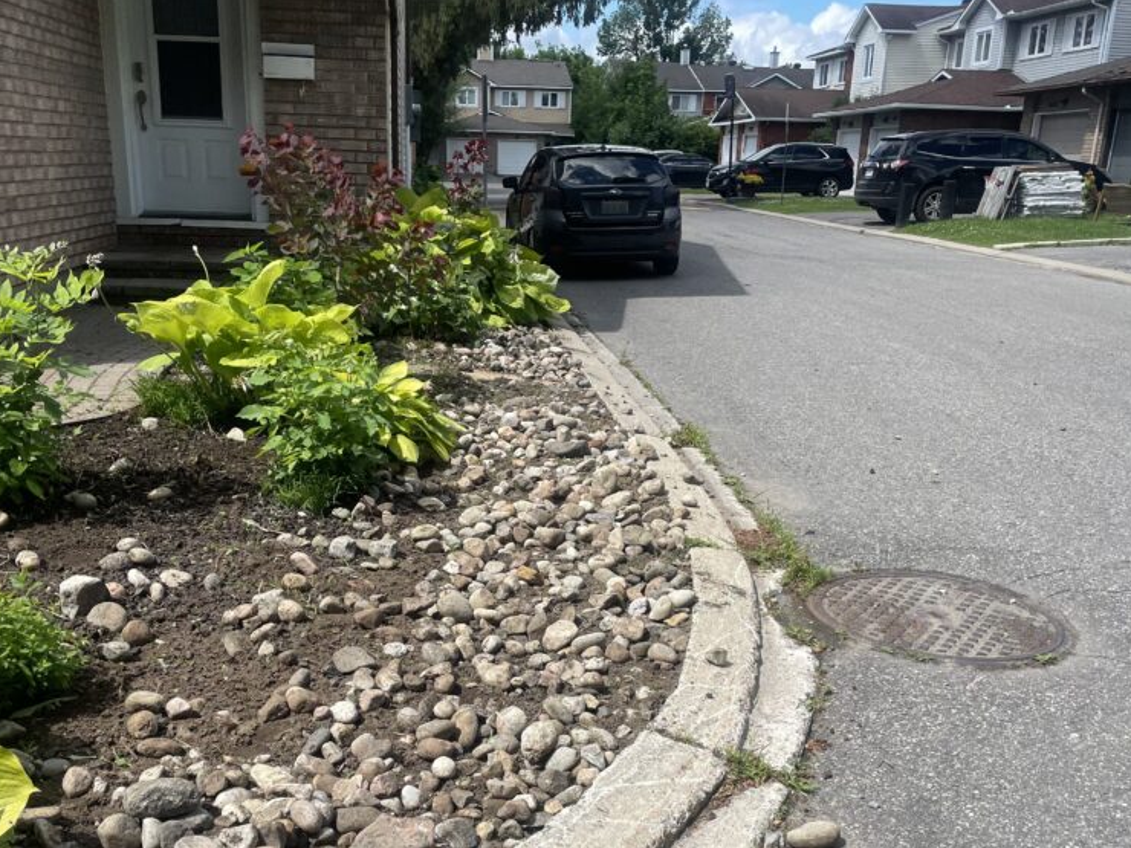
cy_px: 581
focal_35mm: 36
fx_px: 1176
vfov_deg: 39.1
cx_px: 538
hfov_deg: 51.3
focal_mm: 4.2
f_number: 1.6
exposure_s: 1/2817
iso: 32
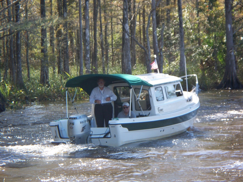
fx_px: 1264
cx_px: 122
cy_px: 91
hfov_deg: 11.0
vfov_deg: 8.2
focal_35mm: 180
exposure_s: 1/200
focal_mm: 37.7
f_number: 5.1
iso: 160
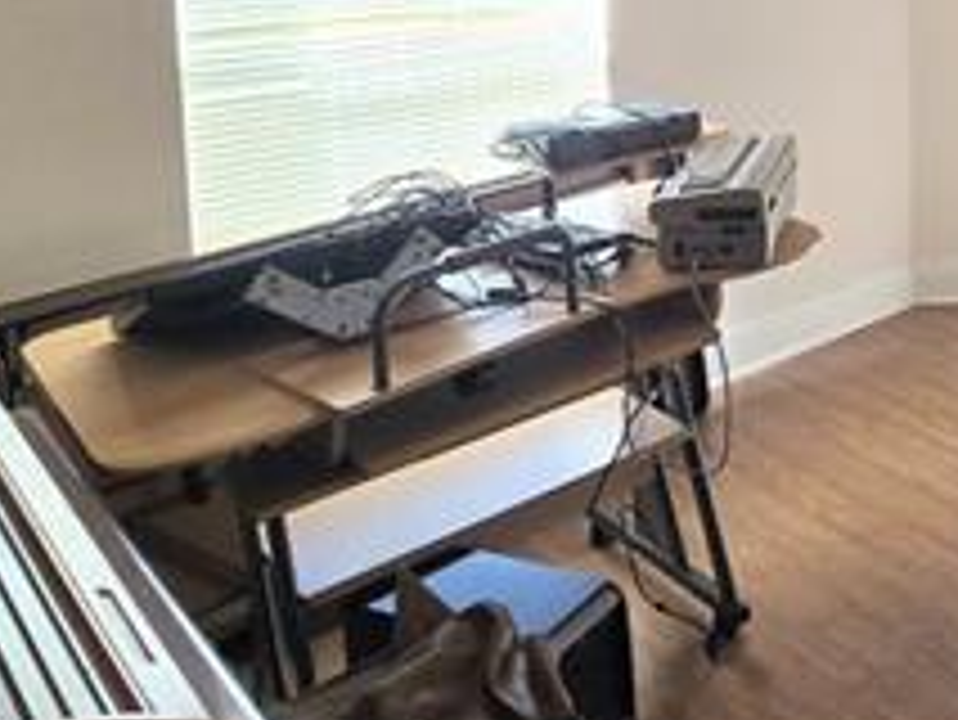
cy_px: -76
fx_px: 1080
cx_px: 1088
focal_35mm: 39
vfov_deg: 32.3
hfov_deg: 38.3
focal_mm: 2.2
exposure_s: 1/120
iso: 100
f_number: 2.2
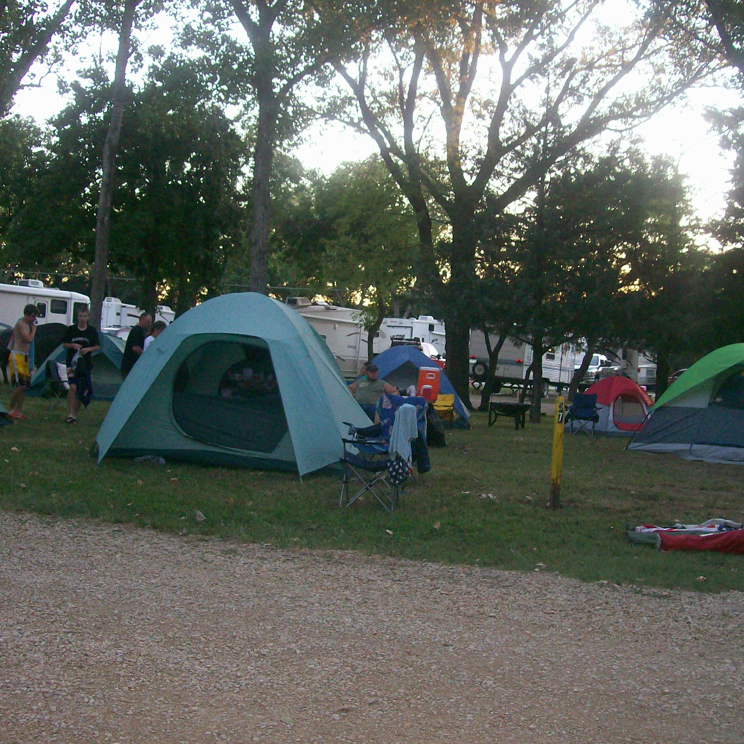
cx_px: 390
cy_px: 375
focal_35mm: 43
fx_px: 1046
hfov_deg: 39.2
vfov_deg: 39.2
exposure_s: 1/64
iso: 140
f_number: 2.7
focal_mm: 6
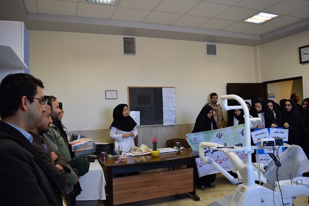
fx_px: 232
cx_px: 154
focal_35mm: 27
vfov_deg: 48.0
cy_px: 103
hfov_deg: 67.4
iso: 400
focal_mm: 18
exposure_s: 1/80
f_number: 4.5
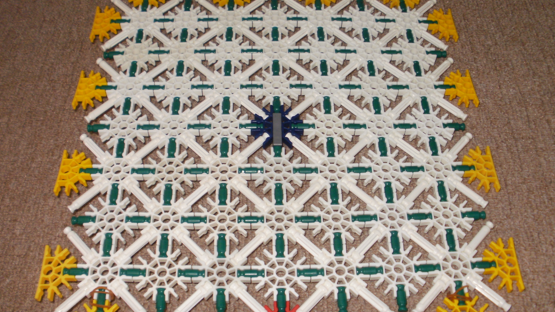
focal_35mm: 40
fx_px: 589
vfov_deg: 29.7
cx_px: 282
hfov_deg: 50.5
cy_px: 155
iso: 125
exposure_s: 1/30
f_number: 3.5
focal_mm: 6.3
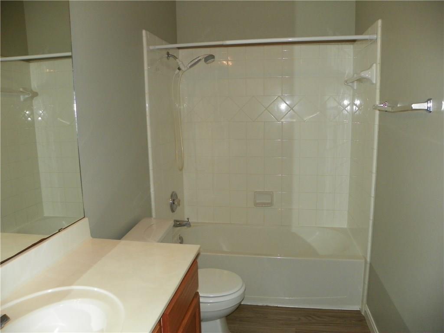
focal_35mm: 26
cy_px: 166
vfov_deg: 53.1
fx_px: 333
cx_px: 222
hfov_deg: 67.3
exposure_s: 1/125
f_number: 2.8
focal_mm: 4.6
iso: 200
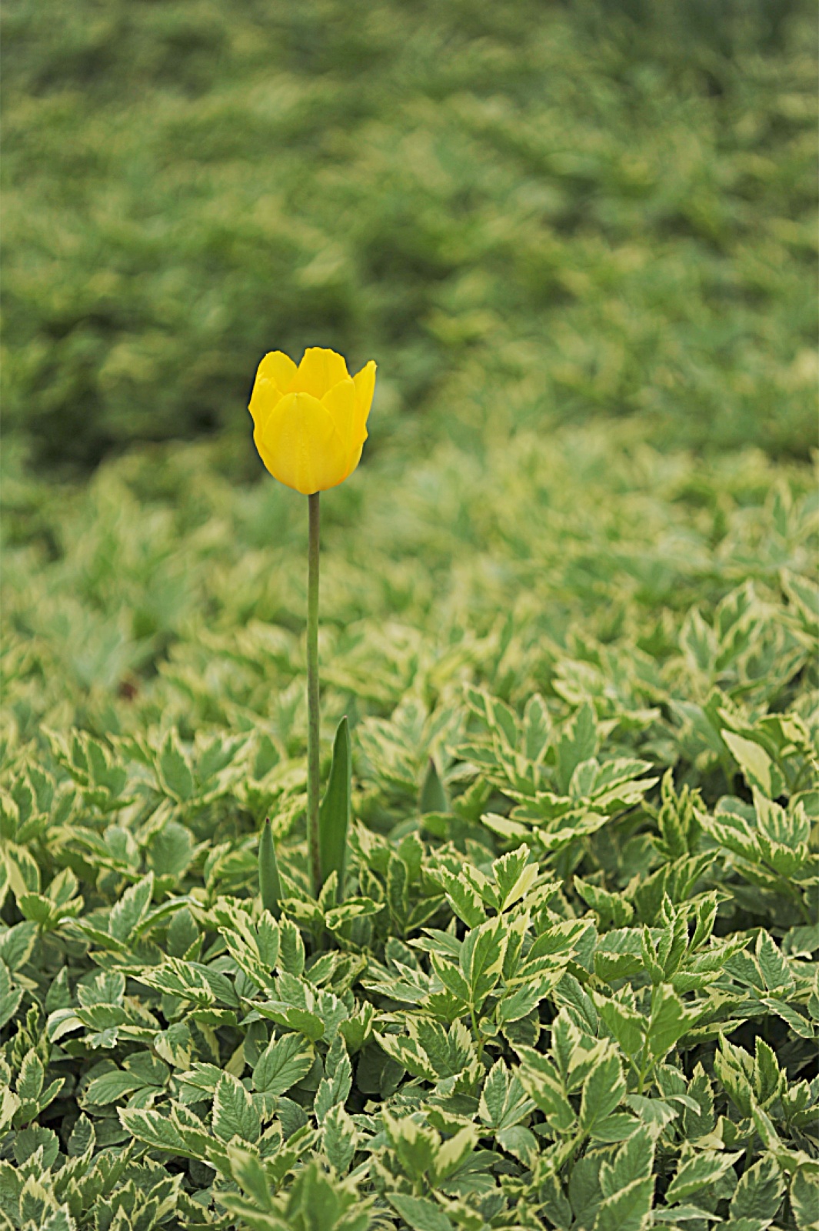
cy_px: 616
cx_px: 410
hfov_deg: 6.9
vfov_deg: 10.3
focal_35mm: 200
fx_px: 6832
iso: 200
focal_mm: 200
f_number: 4
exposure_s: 1/1500
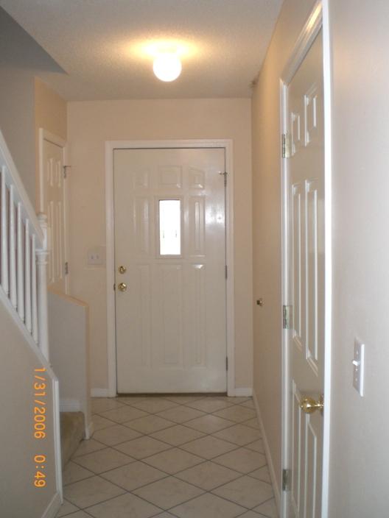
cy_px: 259
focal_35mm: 38
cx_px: 194
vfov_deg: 49.0
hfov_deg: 37.7
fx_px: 569
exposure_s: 1/60
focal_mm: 6.3
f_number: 3.1
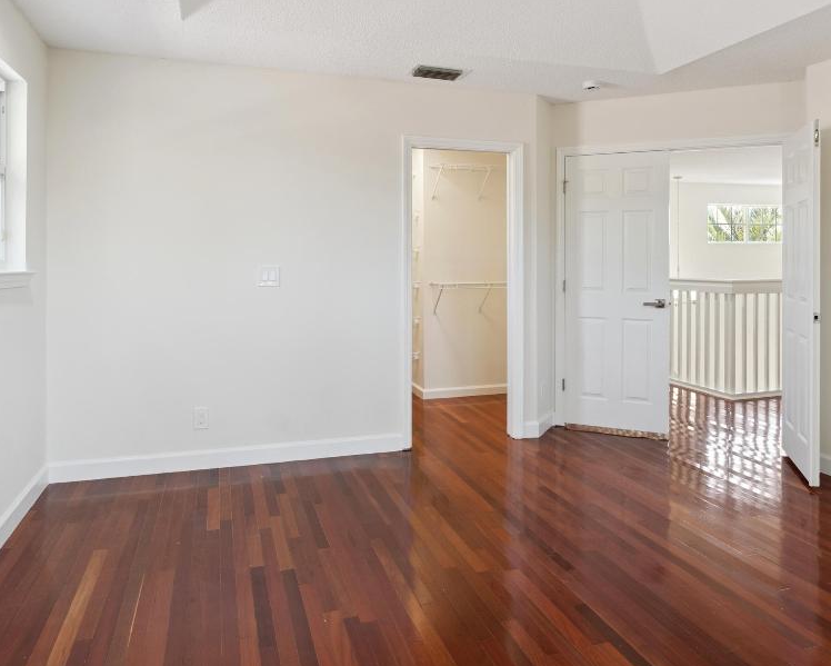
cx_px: 458
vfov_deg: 54.5
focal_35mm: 26
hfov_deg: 65.8
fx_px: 640
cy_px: 262
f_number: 9
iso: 200
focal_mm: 12
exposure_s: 1/13
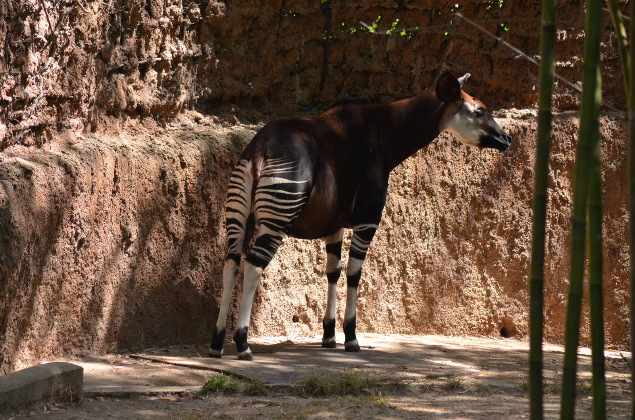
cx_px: 318
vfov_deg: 4.3
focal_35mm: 315
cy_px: 210
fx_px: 5545
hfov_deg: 6.6
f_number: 4.8
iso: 800
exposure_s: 1/800
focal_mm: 210
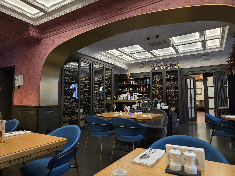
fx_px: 156
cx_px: 118
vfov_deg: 58.9
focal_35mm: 23
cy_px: 88
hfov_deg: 73.9
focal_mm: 5.4
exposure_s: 1/31
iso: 640
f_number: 1.8
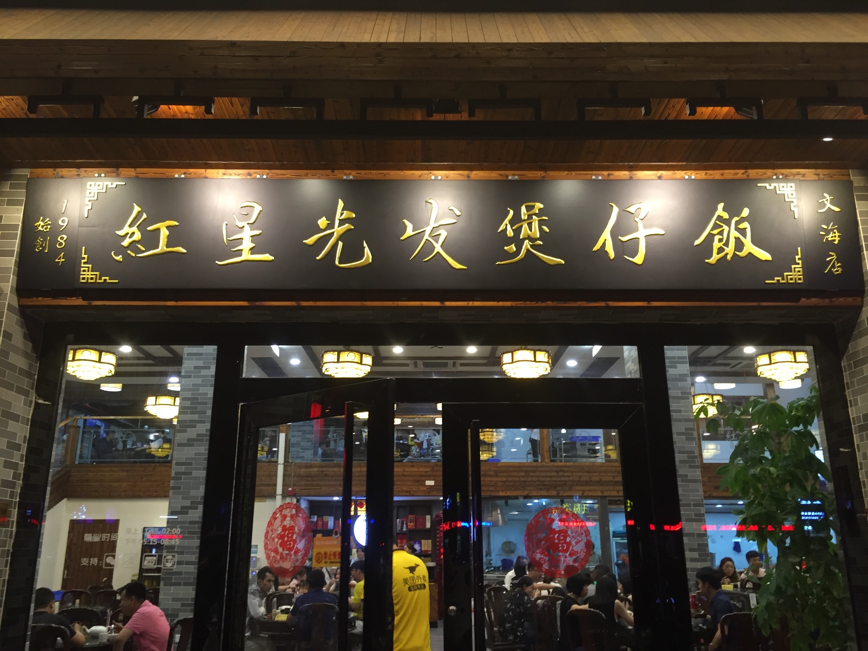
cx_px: 434
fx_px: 727
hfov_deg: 61.7
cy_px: 326
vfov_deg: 48.2
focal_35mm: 29
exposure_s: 1/33
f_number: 2.2
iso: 125
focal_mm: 4.15
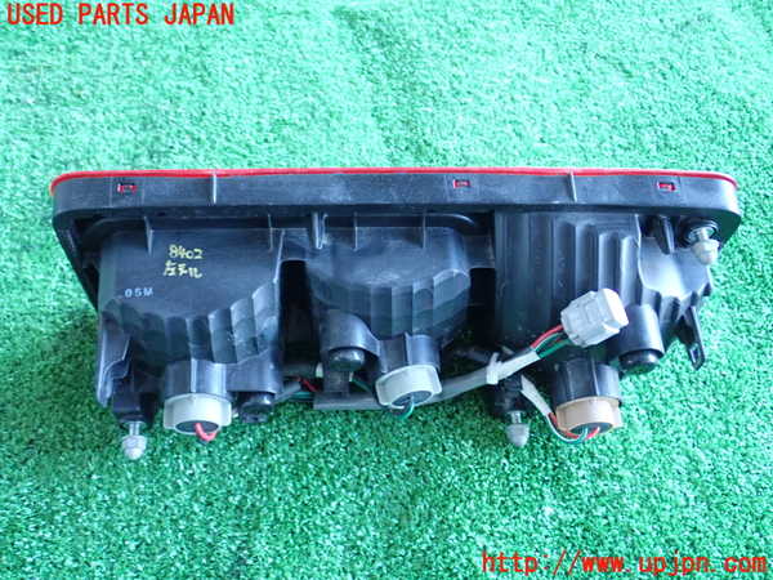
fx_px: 849
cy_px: 290
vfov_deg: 37.7
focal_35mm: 38
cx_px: 386
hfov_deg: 49.0
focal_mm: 6.86
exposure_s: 1/40
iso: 640
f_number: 2.7
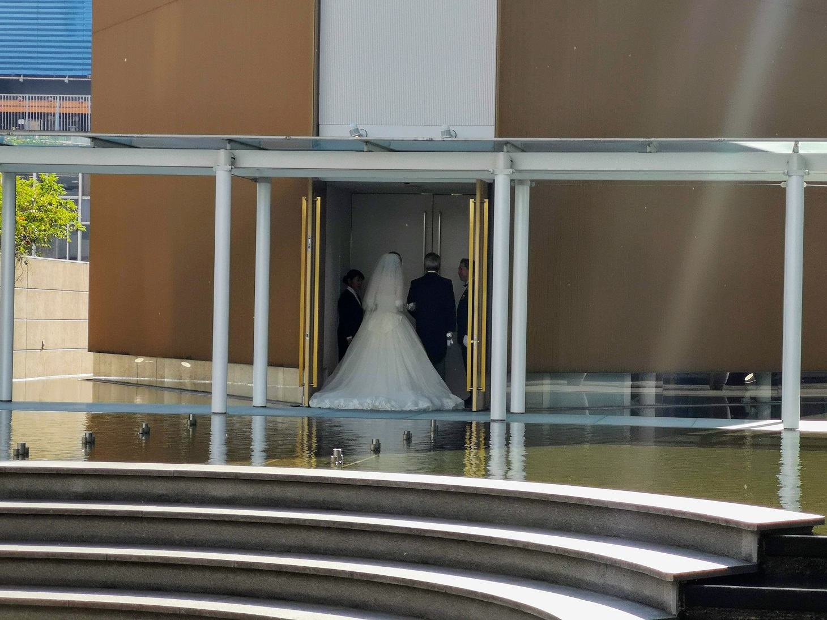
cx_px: 414
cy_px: 310
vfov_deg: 14.2
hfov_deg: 18.9
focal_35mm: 104
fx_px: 2485
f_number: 2.4
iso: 50
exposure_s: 1/884
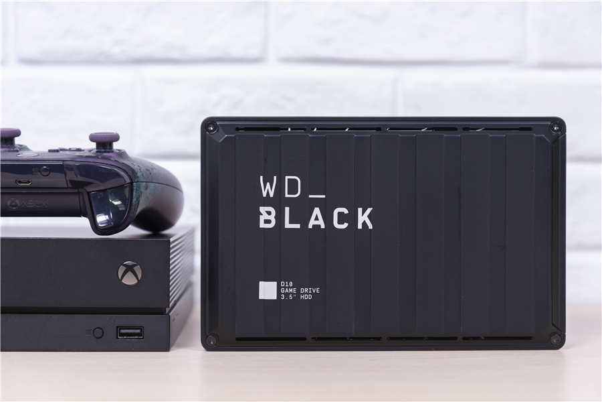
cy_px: 201
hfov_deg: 29.7
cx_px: 301
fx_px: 1137
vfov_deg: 20.0
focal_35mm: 68
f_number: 4.5
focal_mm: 68
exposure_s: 1/80
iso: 280
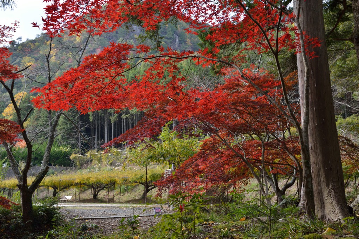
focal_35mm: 55
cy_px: 120
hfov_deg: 36.2
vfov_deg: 24.6
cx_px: 180
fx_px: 549
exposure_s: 1/125
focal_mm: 55
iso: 200
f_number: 8
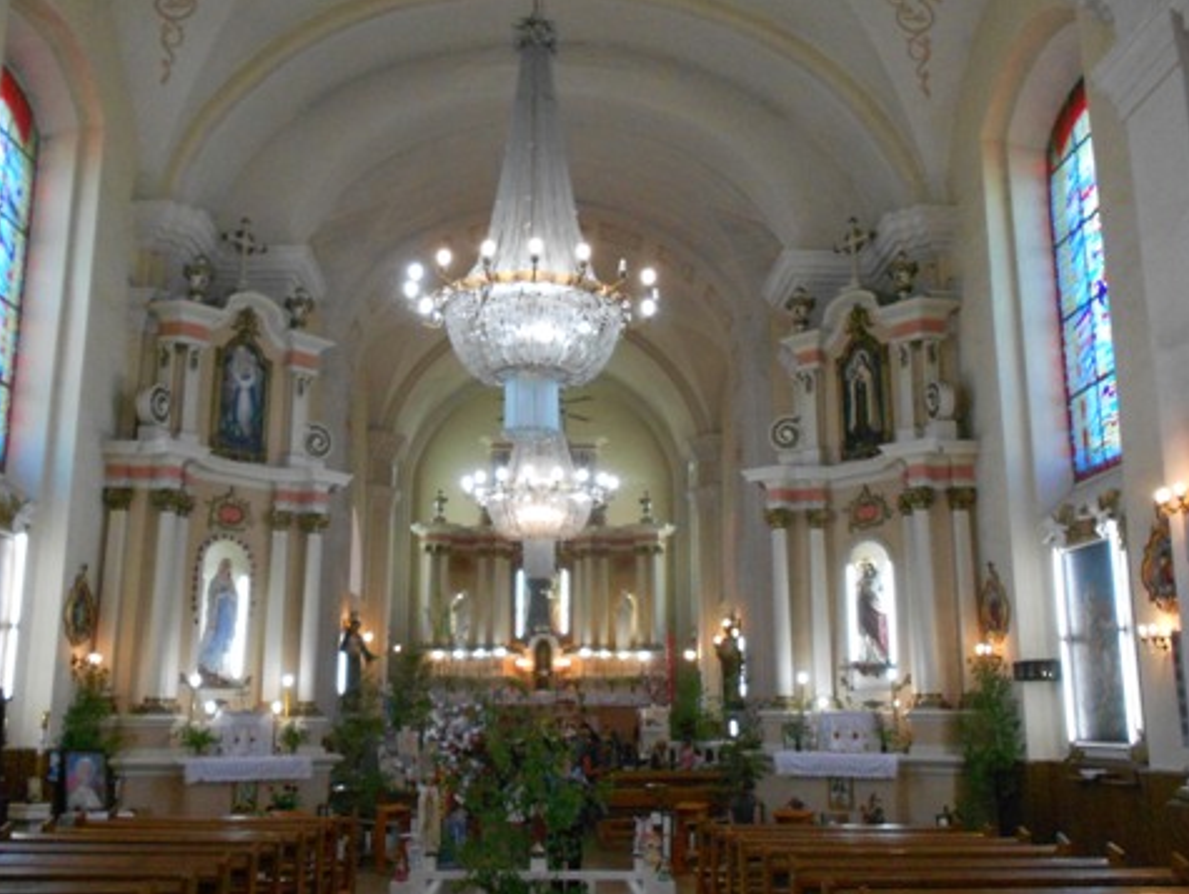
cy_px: 421
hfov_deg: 52.6
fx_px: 1203
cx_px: 571
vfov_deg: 40.7
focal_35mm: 35
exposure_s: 1/60
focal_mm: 4.6
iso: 400
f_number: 3.2
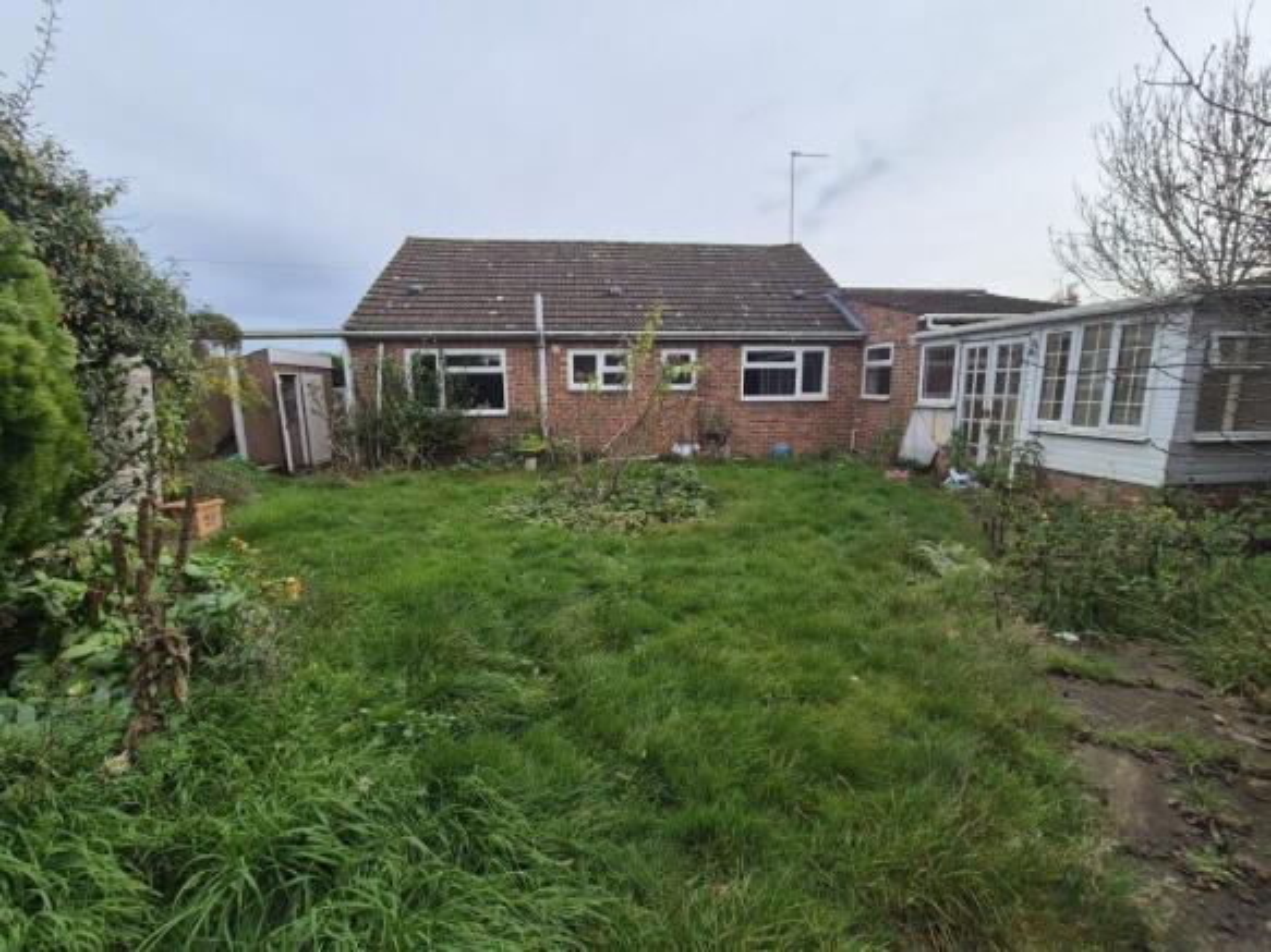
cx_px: 636
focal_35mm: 13
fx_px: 477
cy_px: 476
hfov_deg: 106.2
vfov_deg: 89.9
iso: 50
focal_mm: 2.2
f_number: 2.2
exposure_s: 1/1204
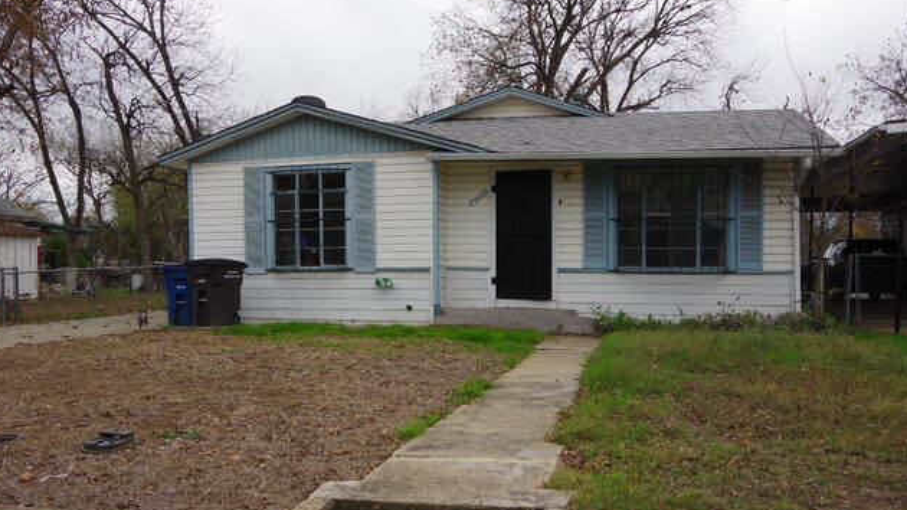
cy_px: 274
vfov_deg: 35.6
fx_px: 793
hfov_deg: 59.5
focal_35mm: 33
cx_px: 452
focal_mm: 21
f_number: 10
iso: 200
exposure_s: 1/125
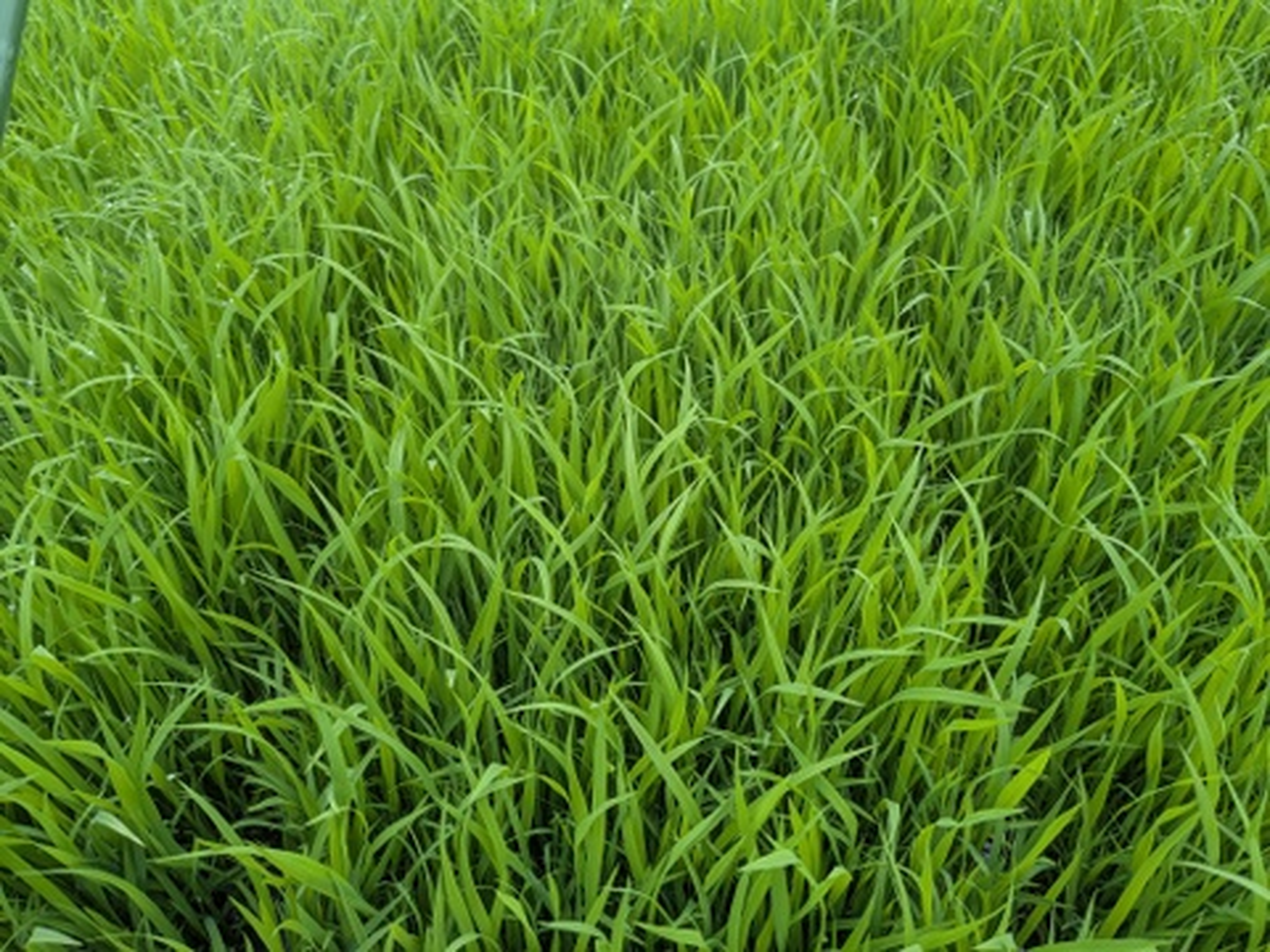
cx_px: 635
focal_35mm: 27
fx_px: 991
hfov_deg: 65.3
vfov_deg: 51.4
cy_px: 476
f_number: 1.73
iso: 53
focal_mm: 4.38
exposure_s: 1/200
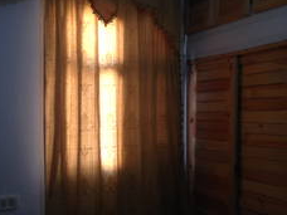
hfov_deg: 36.8
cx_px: 132
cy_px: 93
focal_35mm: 52
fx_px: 431
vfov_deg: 28.0
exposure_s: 1/22
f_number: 2.4
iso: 50
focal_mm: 4.12
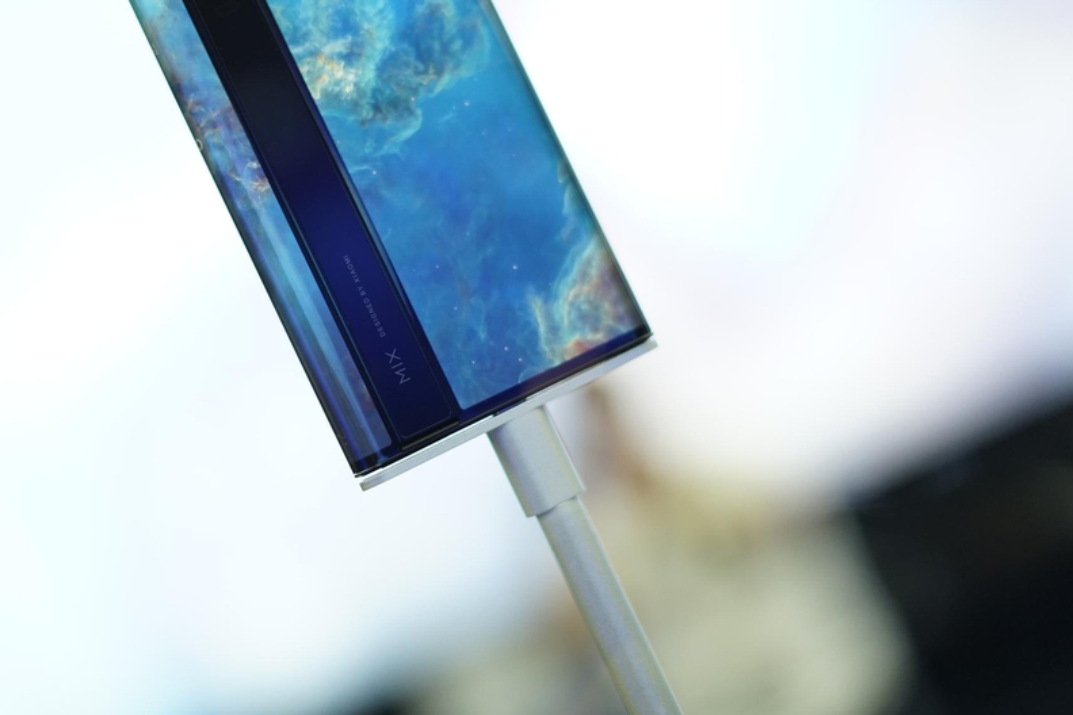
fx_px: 1788
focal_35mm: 60
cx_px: 442
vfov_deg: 22.6
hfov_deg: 33.3
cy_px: 369
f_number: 1.8
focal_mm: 50
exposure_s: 1/800
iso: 800
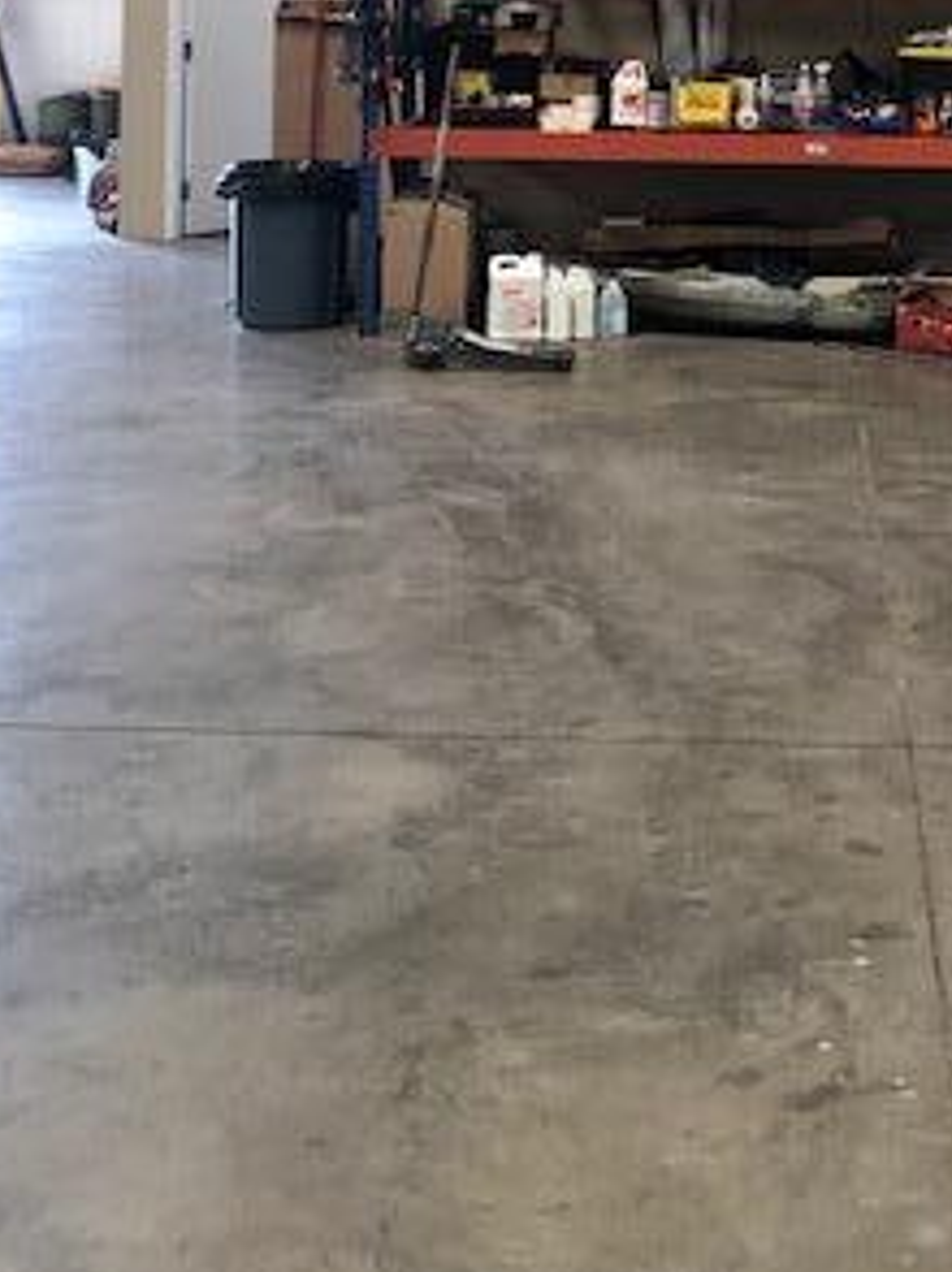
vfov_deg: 29.7
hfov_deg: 23.6
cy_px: 22
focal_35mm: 61
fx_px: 2240
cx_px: 779
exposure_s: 1/30
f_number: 1.8
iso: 20
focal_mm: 3.99
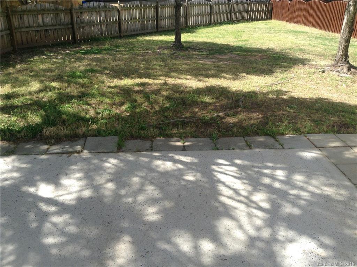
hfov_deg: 55.4
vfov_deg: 42.8
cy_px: 134
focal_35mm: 33
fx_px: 340
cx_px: 178
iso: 25
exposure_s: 1/394
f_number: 2.4
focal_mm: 3.3
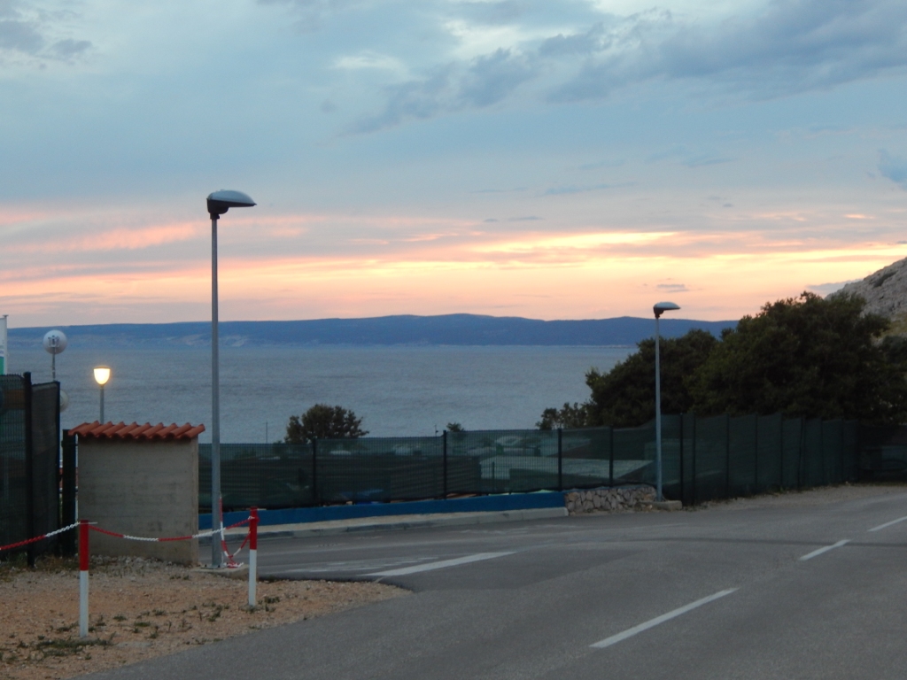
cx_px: 454
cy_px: 340
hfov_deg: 28.2
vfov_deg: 21.3
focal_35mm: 69
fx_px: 1808
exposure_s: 1/30
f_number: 4.1
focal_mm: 12.3
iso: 200
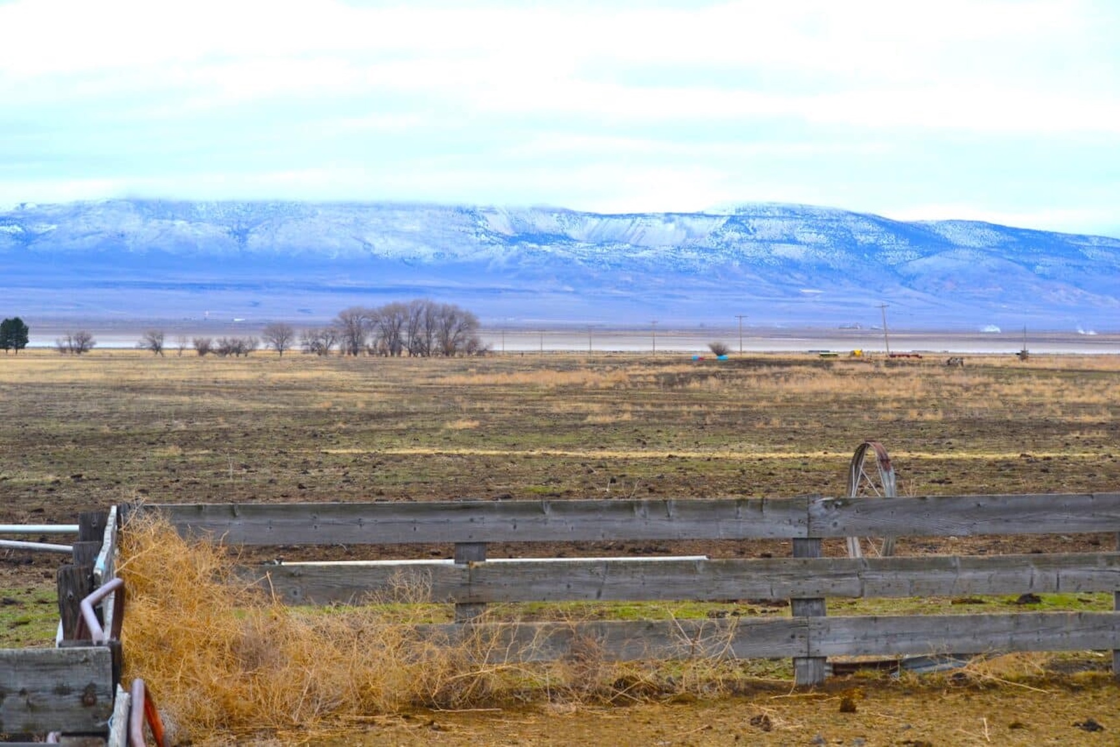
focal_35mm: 82
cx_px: 560
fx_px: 2551
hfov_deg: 24.8
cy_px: 374
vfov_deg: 16.7
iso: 100
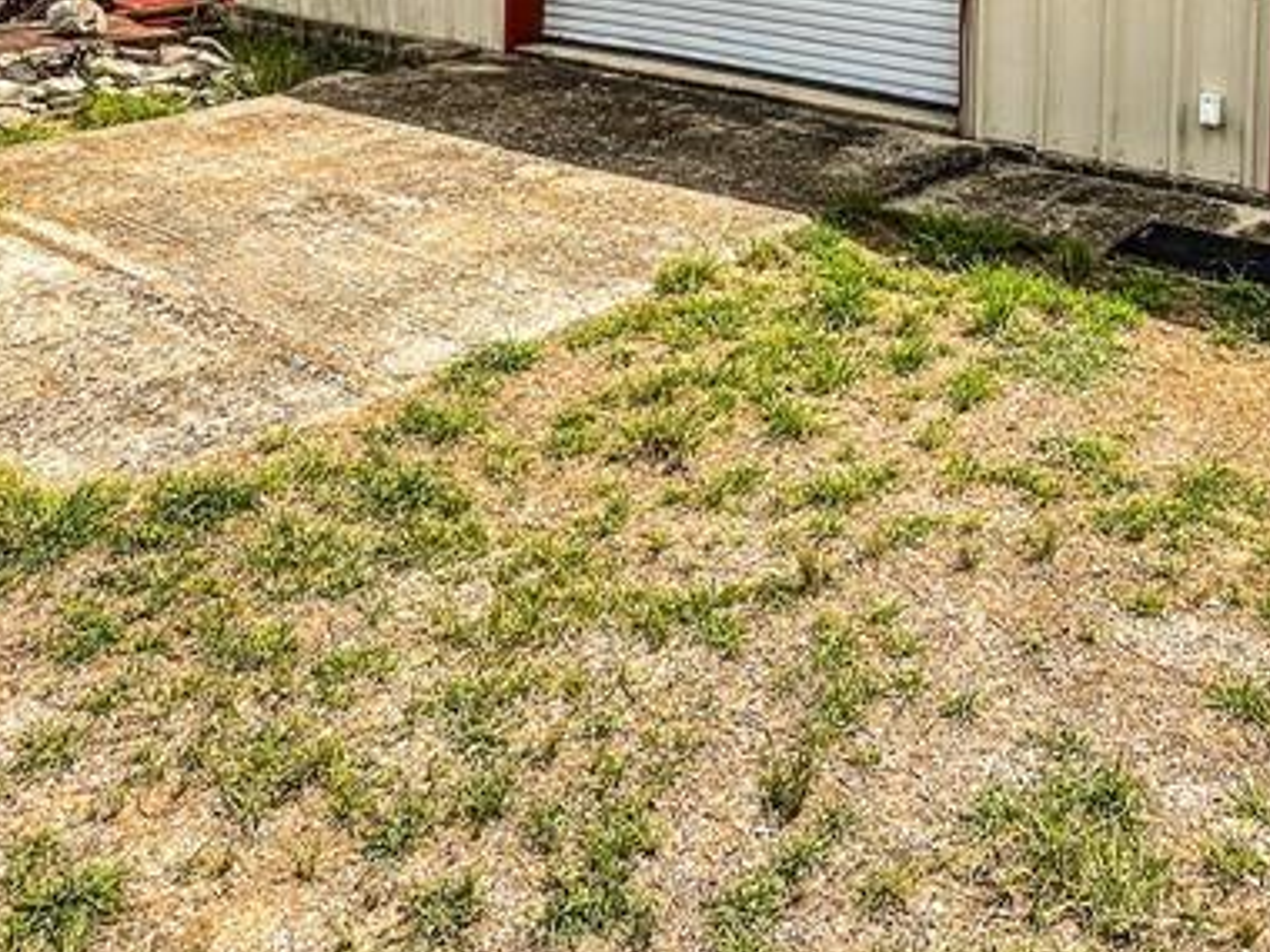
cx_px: 879
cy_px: -137
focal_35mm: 35
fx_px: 1284
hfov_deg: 51.3
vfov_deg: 34.2
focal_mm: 1.57
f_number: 1.8
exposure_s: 1/1393
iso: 32
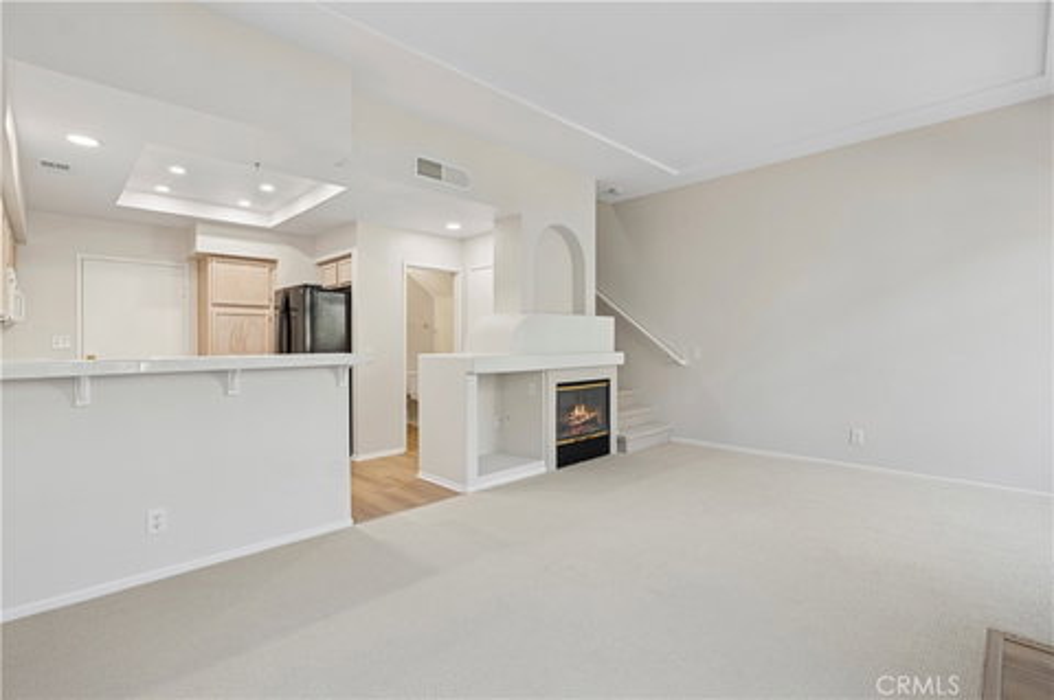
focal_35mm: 16
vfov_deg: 73.6
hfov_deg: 96.8
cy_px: 350
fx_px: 468
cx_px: 527
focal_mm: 16
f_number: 9
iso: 200
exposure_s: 1/8
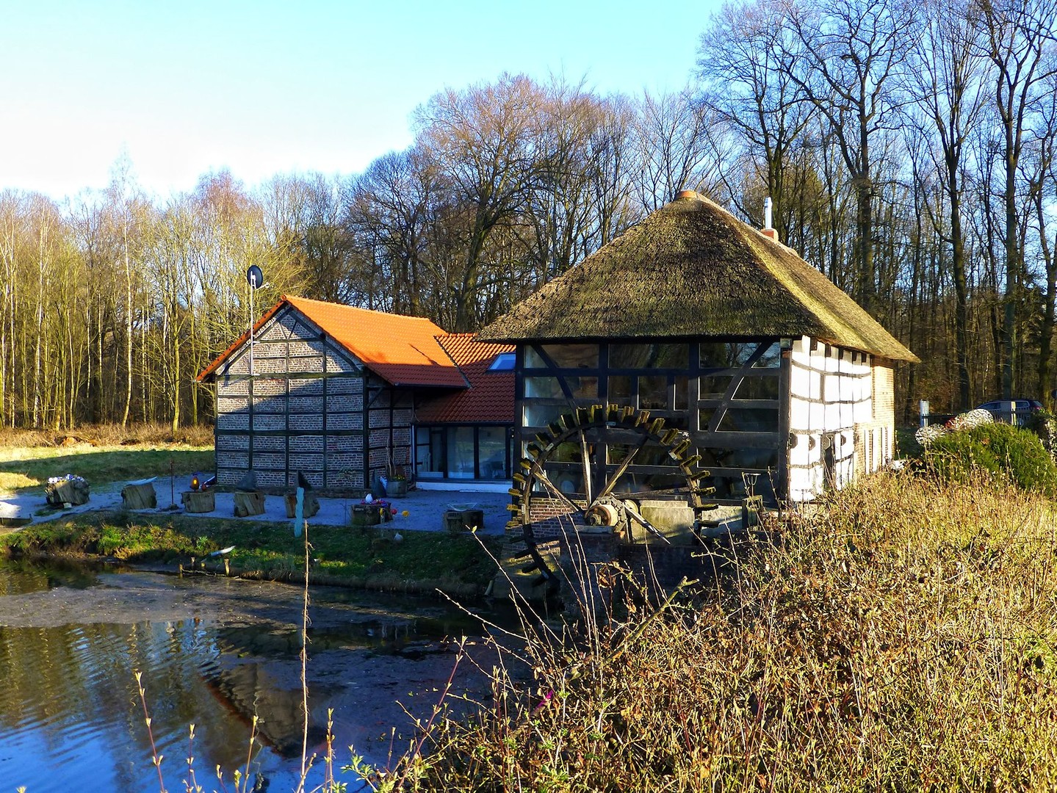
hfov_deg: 52.6
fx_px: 1069
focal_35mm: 35
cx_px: 528
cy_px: 396
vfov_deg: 40.7
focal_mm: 6.1
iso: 100
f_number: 3.7
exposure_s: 1/200
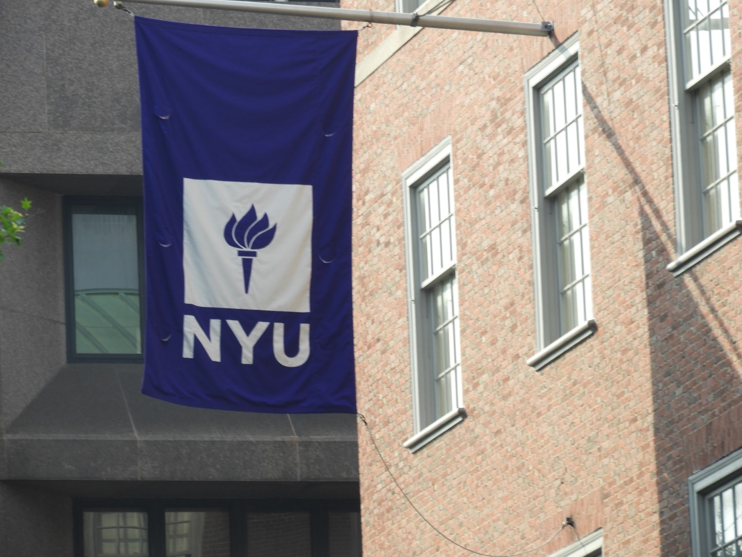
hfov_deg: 6.0
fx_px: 7074
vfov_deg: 4.5
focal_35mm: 330
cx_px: 371
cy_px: 278
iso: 100
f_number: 5.5
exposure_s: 1/160
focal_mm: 59.1
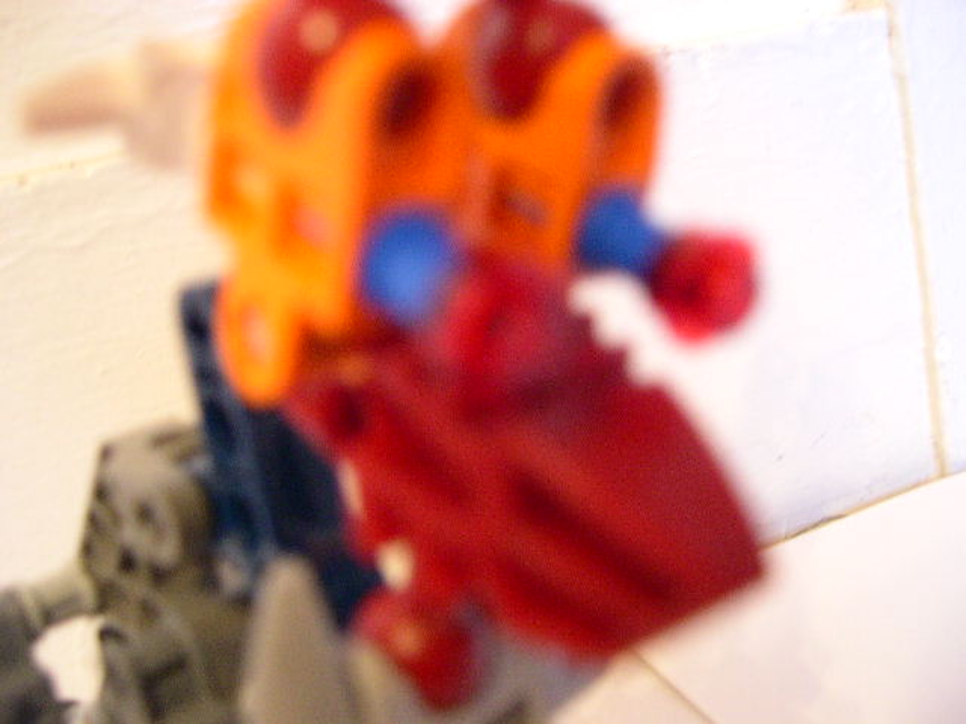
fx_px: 1060
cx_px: 483
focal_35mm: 38
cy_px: 362
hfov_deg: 49.0
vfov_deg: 37.7
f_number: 2.8
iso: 400
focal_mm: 8
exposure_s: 1/2.1
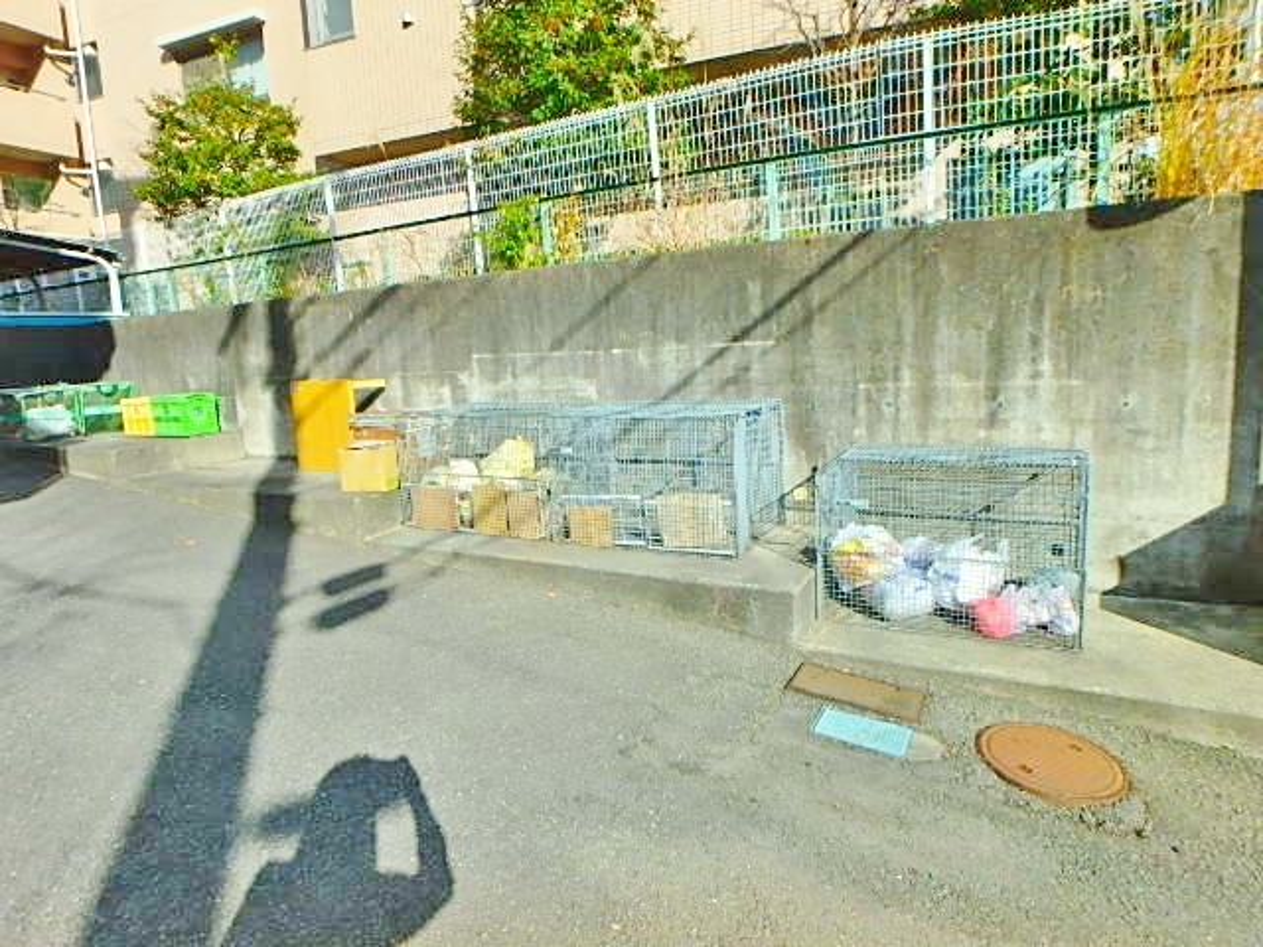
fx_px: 766
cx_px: 632
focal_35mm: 21
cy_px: 474
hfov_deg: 79.0
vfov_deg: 63.4
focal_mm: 3.7
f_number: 6
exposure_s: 1/500
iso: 125
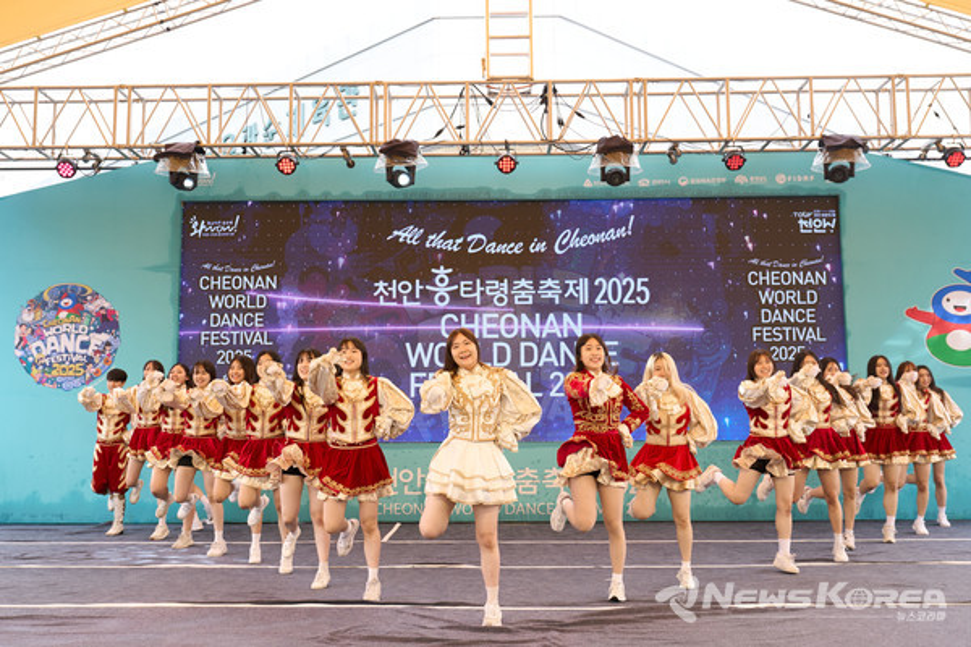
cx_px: 486
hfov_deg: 53.1
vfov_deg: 36.9
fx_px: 971
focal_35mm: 36
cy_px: 324
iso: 500
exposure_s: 1/400
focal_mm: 36
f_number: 4.5
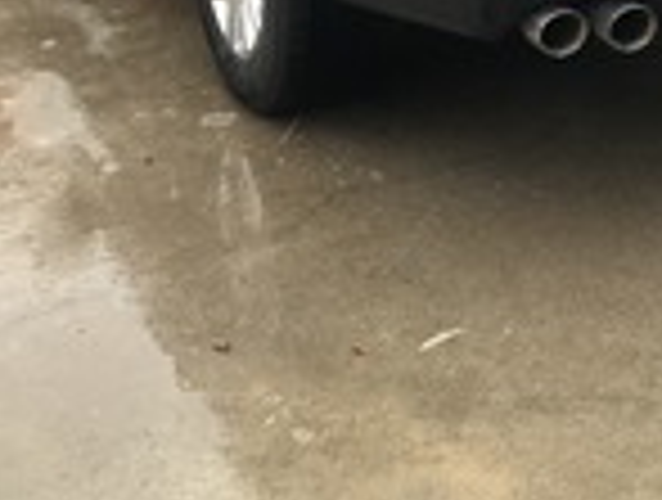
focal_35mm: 76
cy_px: -158
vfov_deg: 18.1
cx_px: 676
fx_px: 1457
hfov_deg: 24.3
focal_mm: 3.99
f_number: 1.8
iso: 25
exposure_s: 1/120
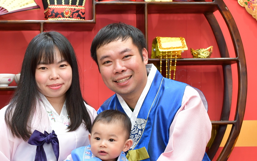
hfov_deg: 27.7
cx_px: 92
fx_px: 518
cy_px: 132
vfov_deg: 17.5
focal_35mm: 74
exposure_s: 1/200
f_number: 4.5
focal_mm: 35
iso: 1000
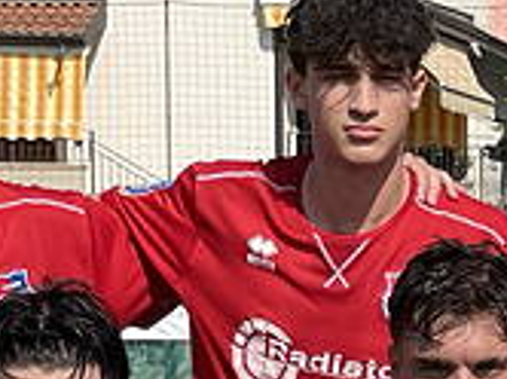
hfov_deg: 6.9
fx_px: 4124
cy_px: 732
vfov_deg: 5.2
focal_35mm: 282
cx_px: 718
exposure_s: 1/1845
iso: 32
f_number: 2
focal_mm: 6
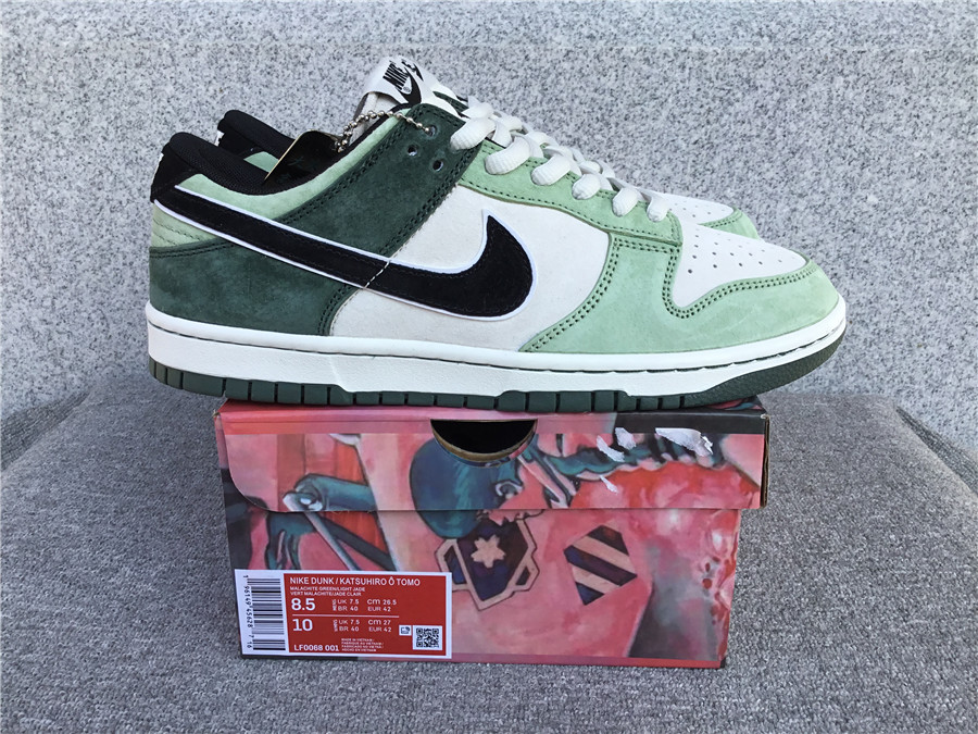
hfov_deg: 58.4
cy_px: 367
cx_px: 489
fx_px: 876
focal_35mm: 31
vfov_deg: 45.4
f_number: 2.4
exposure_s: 1/503
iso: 25
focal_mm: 3.3
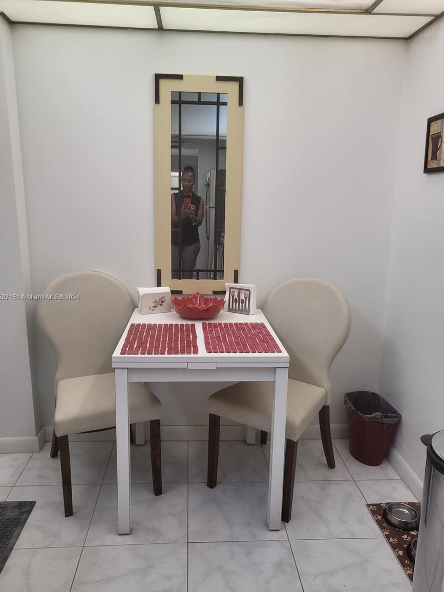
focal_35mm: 27
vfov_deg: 65.3
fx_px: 462
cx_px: 216
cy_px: 298
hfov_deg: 51.3
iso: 160
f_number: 1.8
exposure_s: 1/120
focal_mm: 4.25
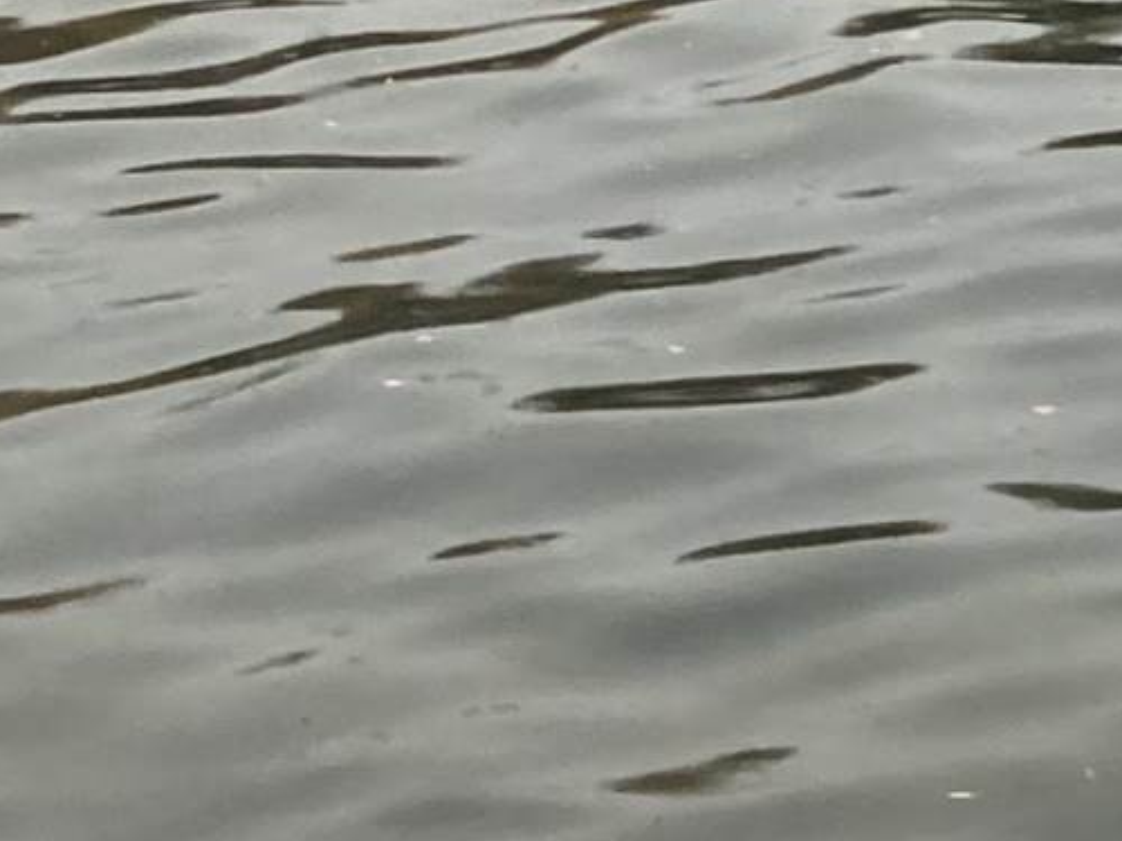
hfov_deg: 9.6
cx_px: 3034
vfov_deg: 8.4
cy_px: -484
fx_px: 5575
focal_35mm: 172
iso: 40
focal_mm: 3.99
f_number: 1.8
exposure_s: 1/121
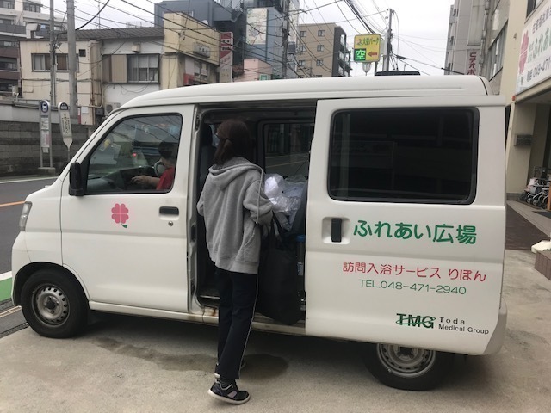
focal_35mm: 28
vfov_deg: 49.7
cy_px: 206
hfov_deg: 63.4
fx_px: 446
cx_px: 276
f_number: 1.8
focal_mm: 3.99
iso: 20
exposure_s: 1/573
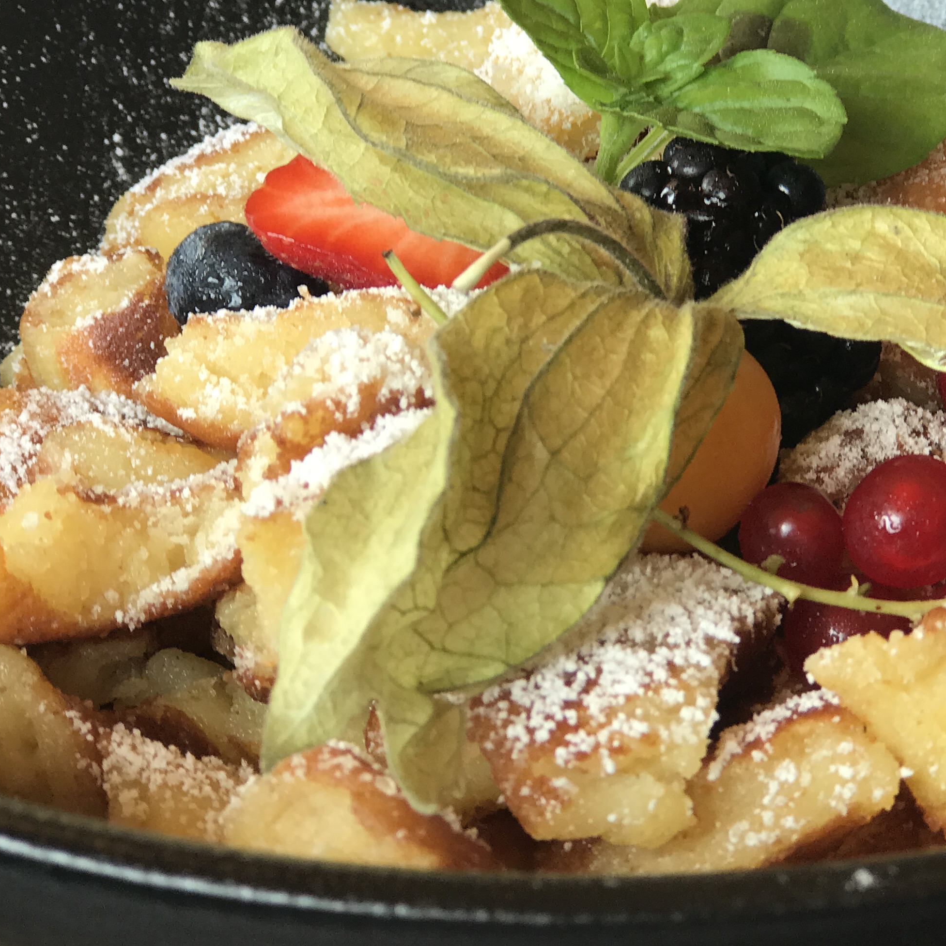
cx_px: 582
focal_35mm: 104
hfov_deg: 16.7
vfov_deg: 16.7
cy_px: 430
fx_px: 3216
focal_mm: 6.6
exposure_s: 1/50
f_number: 2.8
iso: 32
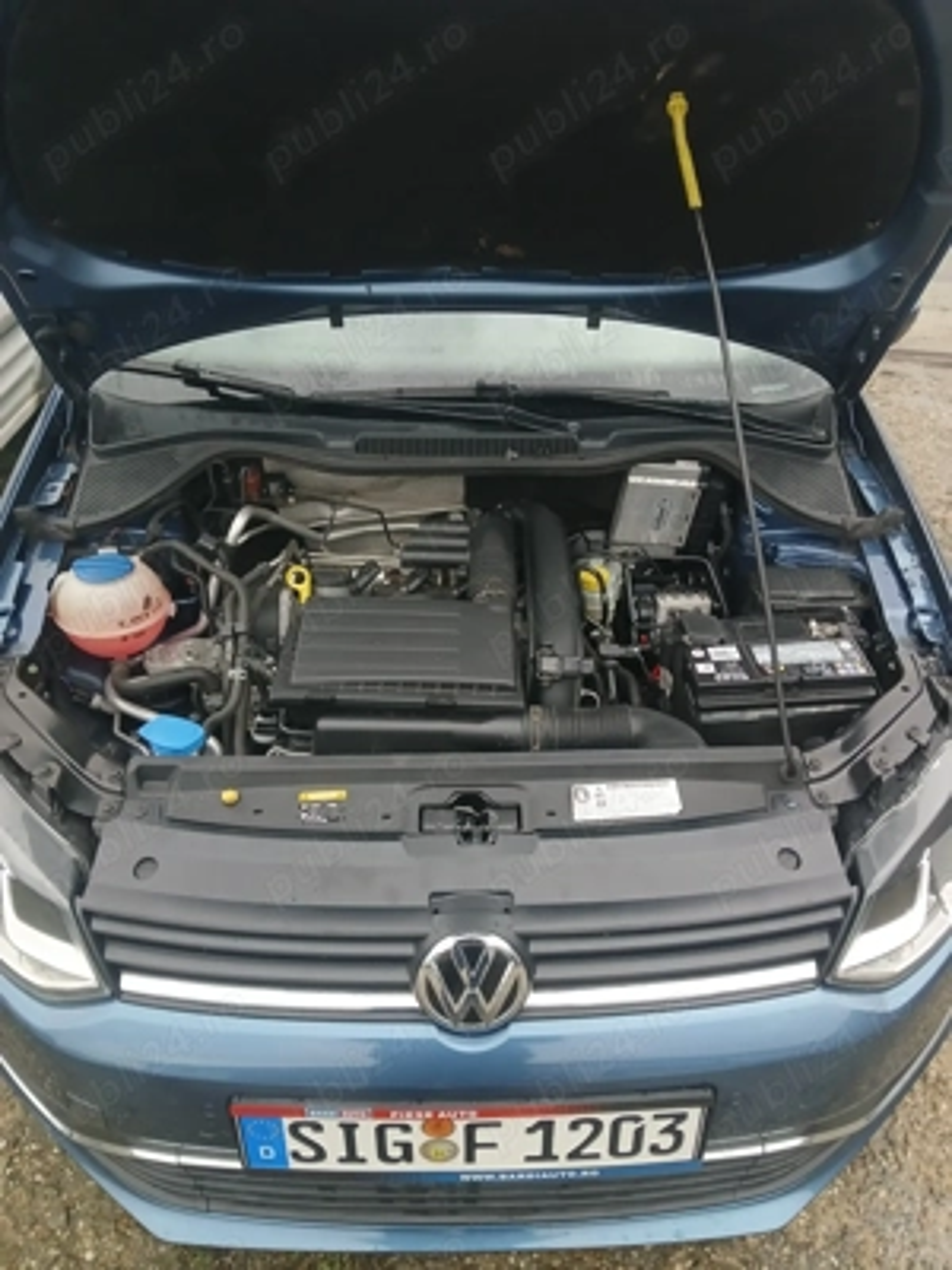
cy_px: 635
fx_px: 953
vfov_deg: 67.3
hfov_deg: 53.1
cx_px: 476
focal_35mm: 26
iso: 200
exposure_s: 1/50
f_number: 1.8
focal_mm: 3.98
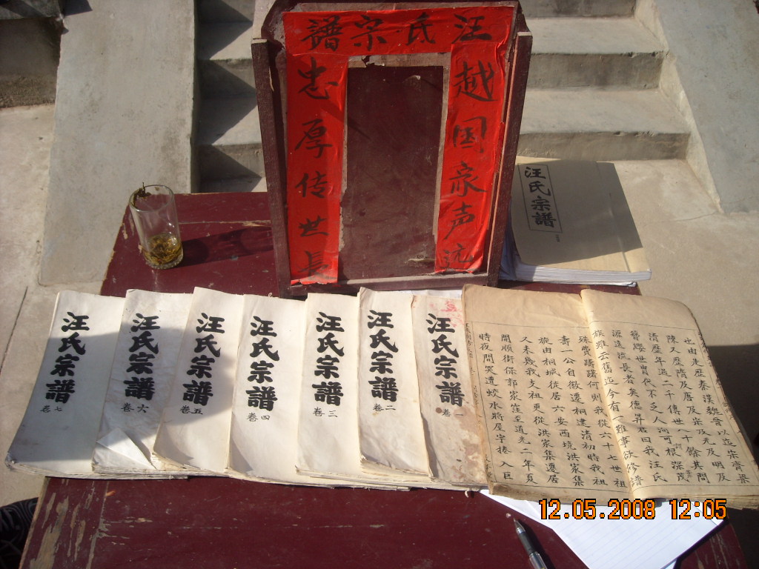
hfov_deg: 52.6
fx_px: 767
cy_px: 284
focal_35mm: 35
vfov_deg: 40.7
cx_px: 380
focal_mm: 5.7
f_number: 5.6
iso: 64
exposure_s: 1/272
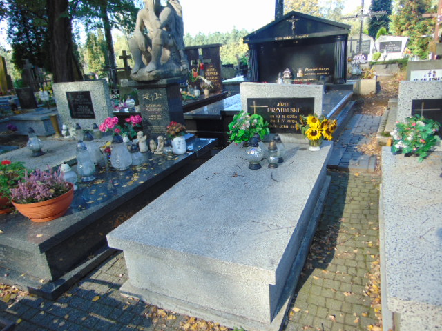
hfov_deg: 69.4
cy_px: 166
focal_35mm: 25
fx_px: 319
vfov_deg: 54.9
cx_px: 221
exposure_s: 1/160
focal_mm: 4.5
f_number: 3
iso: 80
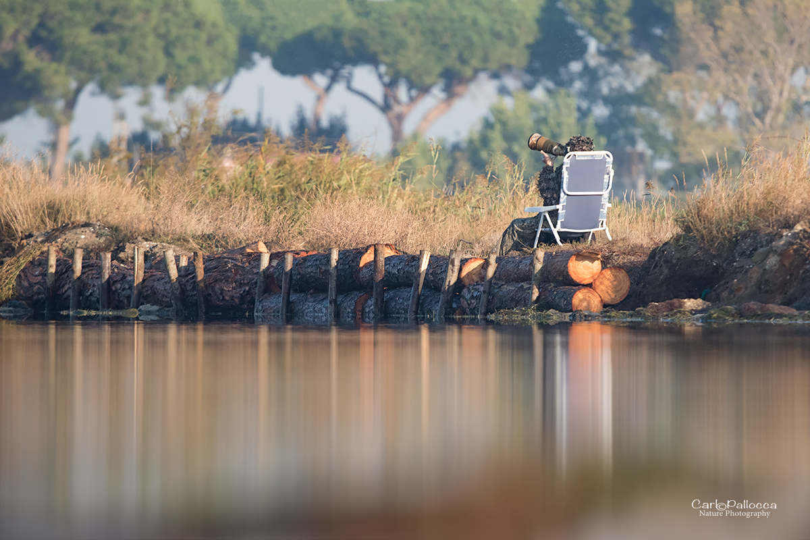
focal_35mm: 500
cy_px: 270
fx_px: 11249
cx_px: 405
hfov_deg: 4.1
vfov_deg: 2.7
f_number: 6.3
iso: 1600
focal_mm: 500
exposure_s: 1/3200
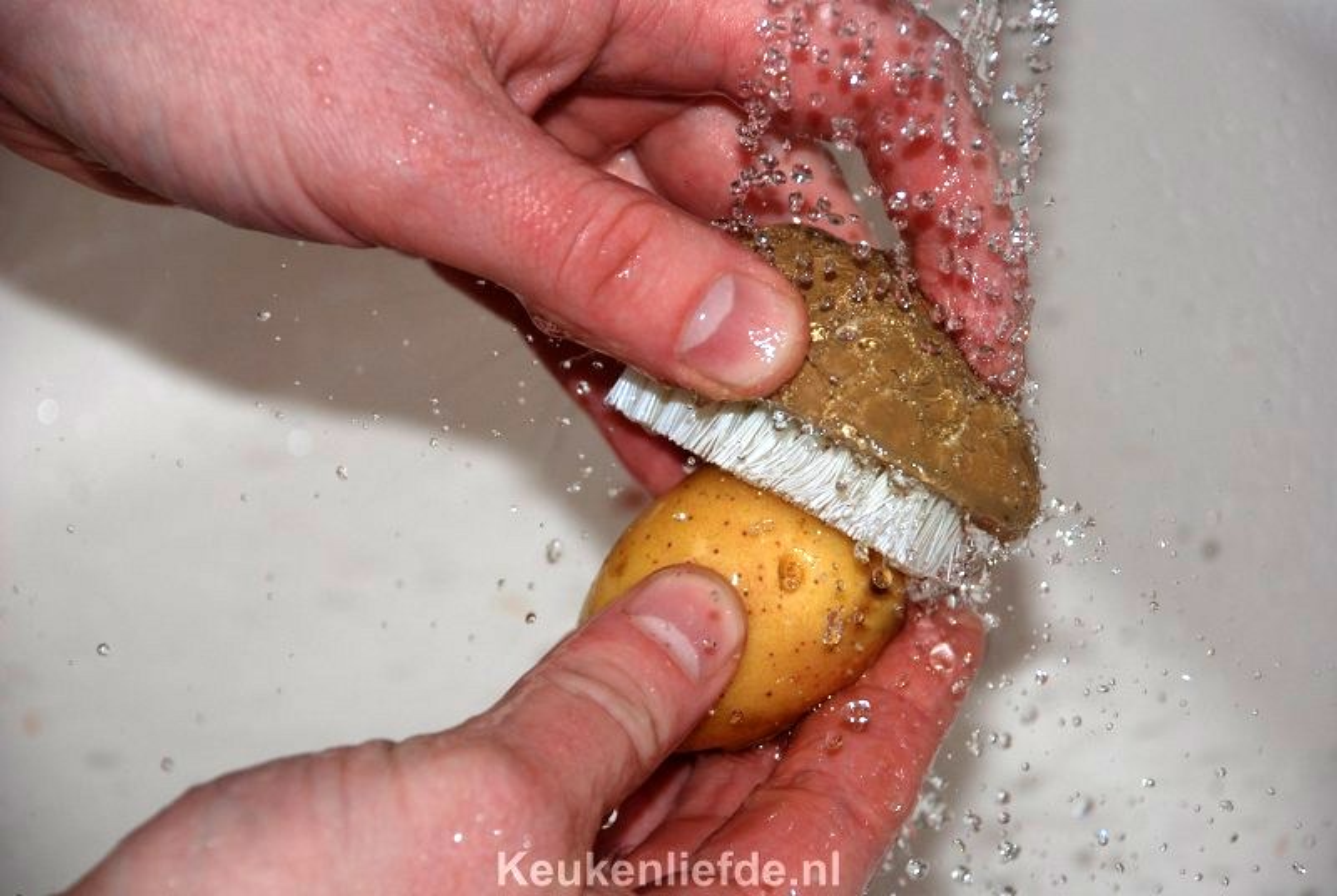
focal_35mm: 158
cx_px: 668
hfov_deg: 13.0
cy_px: 448
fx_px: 5858
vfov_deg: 8.7
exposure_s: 1/60
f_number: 5.6
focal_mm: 105
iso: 160
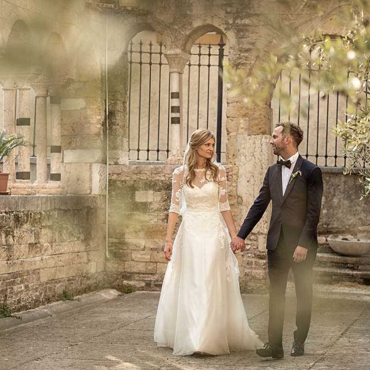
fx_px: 1270
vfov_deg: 16.6
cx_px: 166
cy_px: 185
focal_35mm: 105
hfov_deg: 16.6
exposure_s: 1/640
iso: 200
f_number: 2.8
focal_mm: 82
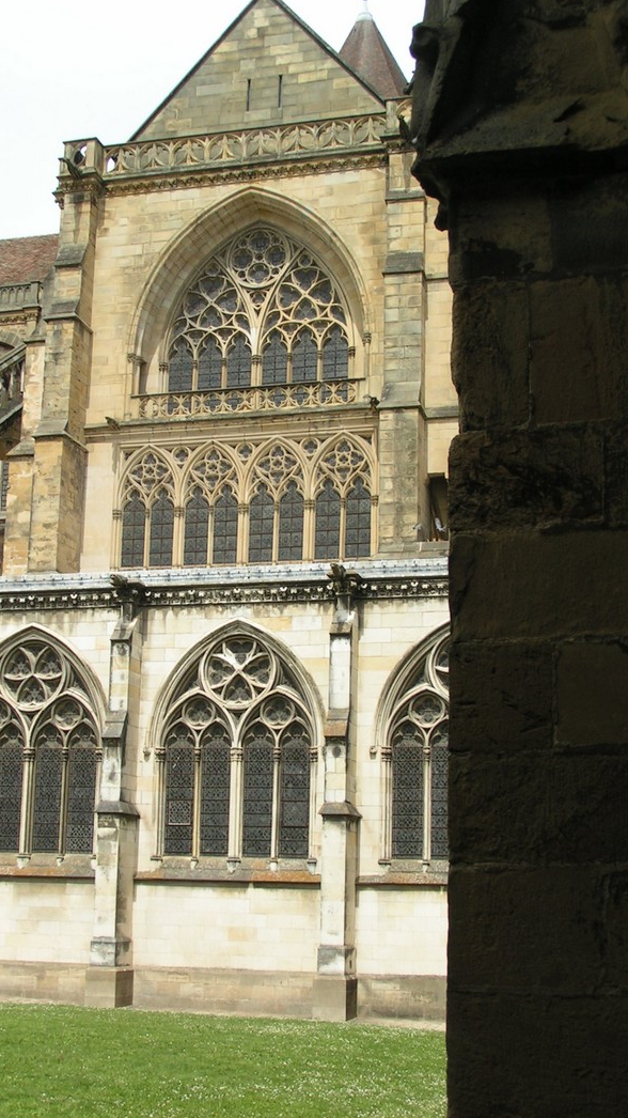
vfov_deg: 41.3
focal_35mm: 50
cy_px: 558
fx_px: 1481
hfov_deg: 23.9
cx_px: 286
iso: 50
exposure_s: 1/250
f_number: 5.6
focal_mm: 6.9
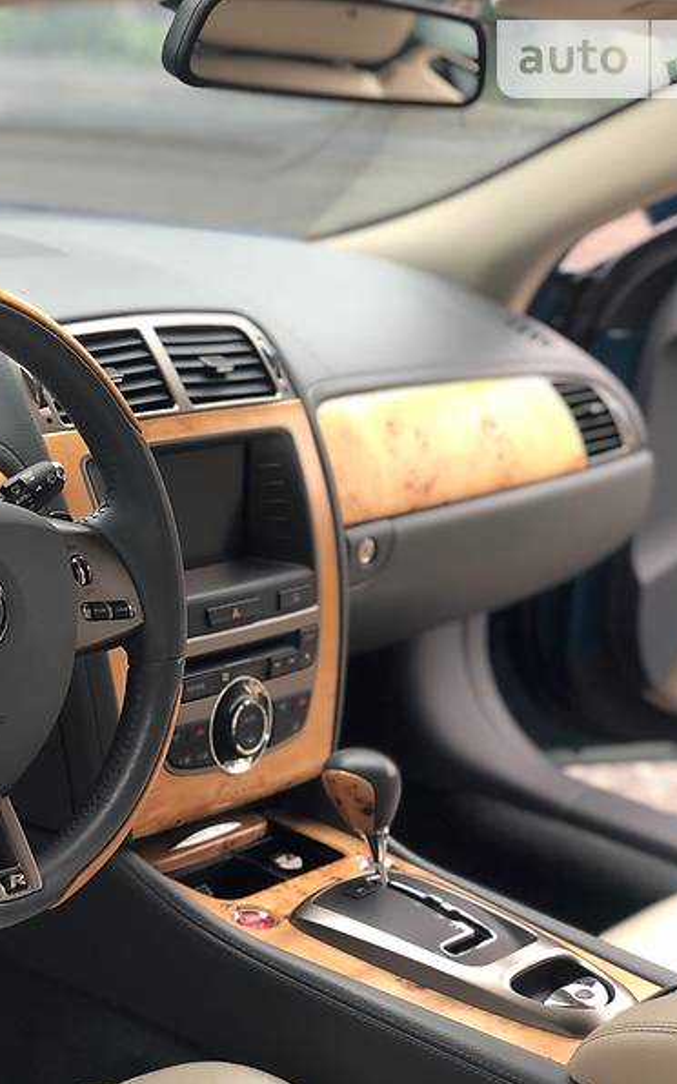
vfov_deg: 27.9
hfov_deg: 17.3
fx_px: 2187
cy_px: 544
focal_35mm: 74
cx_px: 58
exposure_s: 1/60
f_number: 2.4
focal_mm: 6
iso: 32
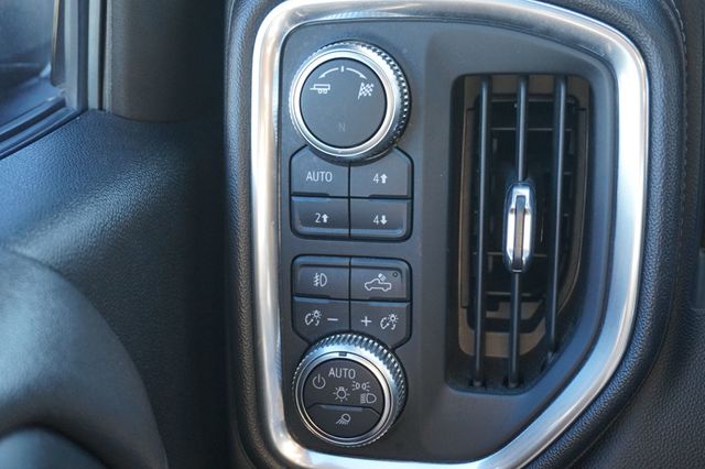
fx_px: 822
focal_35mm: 42
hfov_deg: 46.4
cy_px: 234
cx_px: 352
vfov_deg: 31.9
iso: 800
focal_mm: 28
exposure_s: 1/60
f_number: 4.5
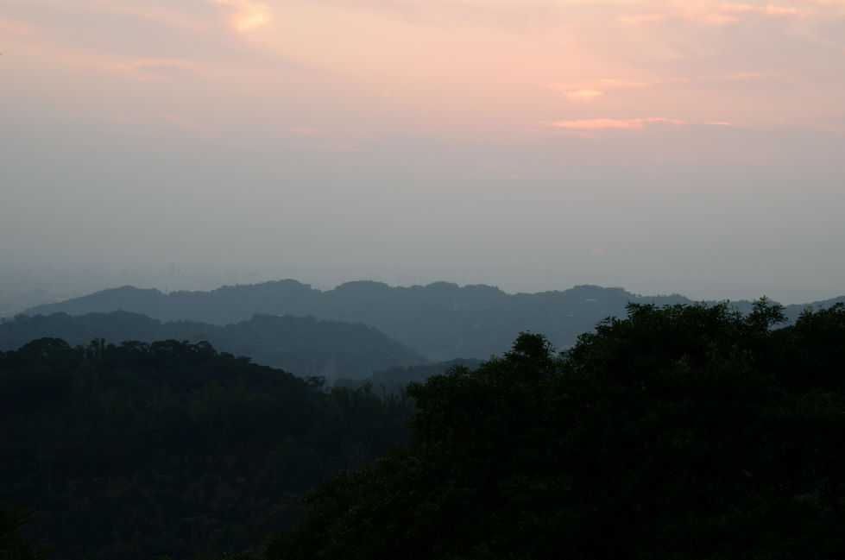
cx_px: 422
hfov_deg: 27.0
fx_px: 1757
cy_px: 280
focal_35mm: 75
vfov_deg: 18.1
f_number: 8
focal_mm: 50
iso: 400
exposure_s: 1/50
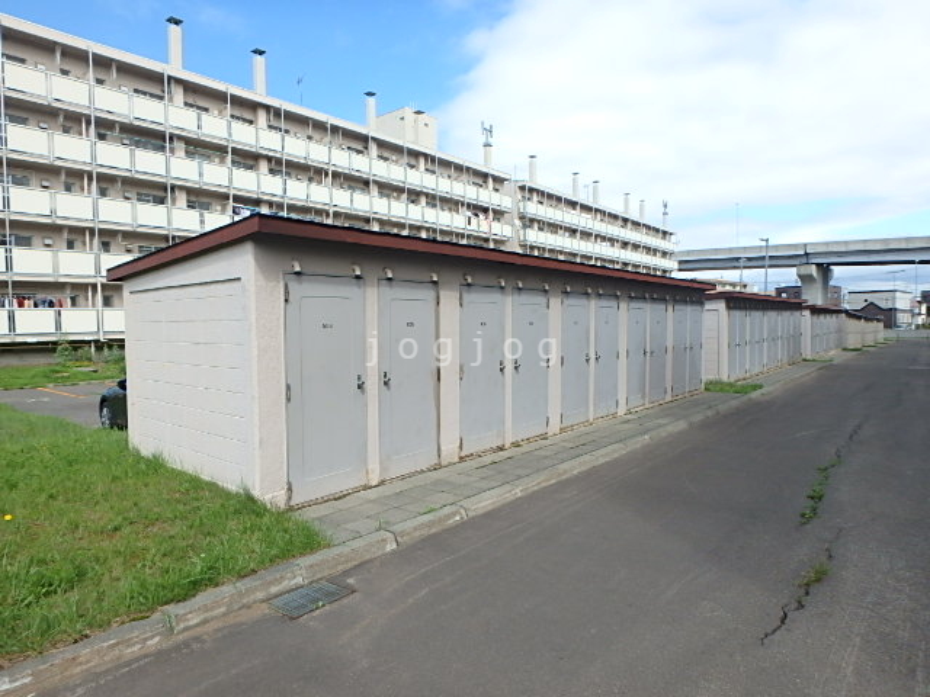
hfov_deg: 79.0
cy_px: 348
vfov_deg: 63.4
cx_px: 465
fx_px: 564
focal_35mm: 21
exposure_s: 1/800
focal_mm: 3.7
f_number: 3.5
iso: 125
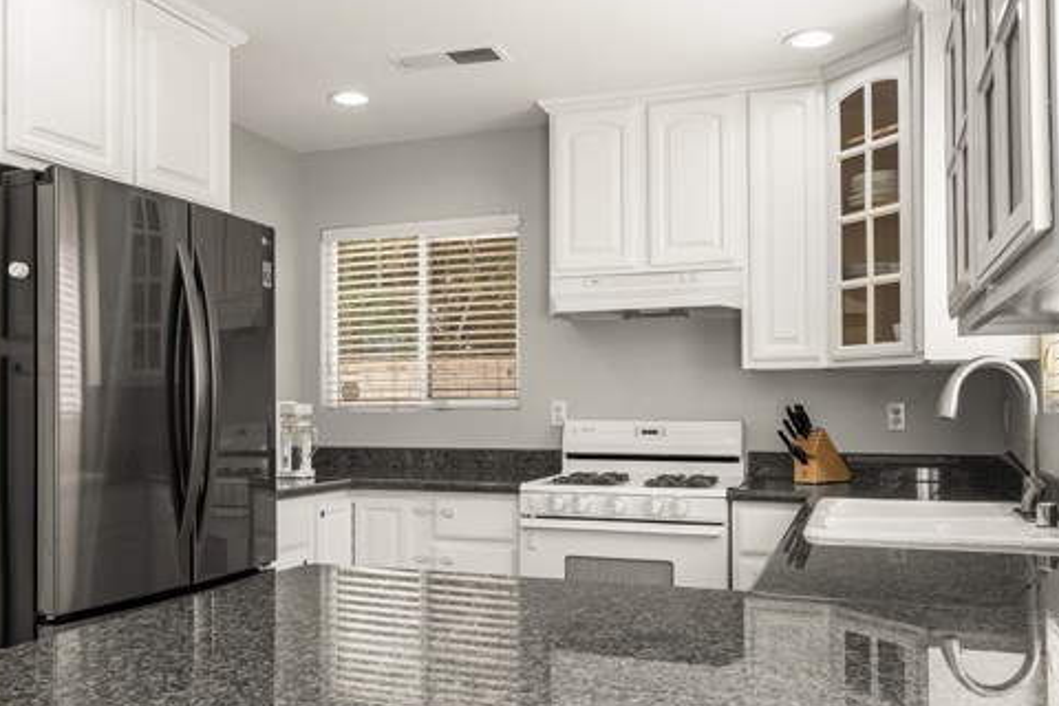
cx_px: 474
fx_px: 824
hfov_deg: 65.3
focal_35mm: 28
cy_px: 392
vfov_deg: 46.3
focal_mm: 21
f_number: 9
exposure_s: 1/20
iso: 100
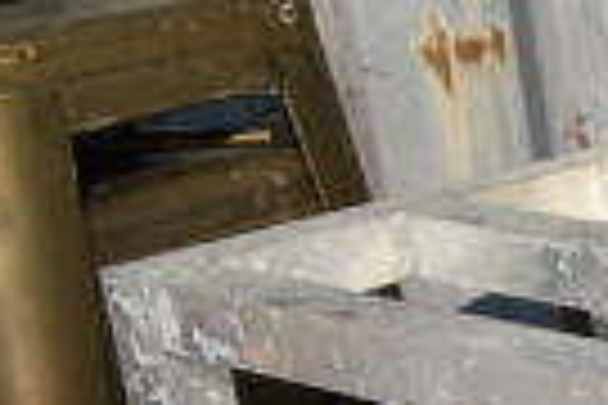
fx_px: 2060
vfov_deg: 10.9
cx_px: 1275
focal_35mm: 122
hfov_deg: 13.8
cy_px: 558
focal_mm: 18
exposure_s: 1/250
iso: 100
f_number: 8
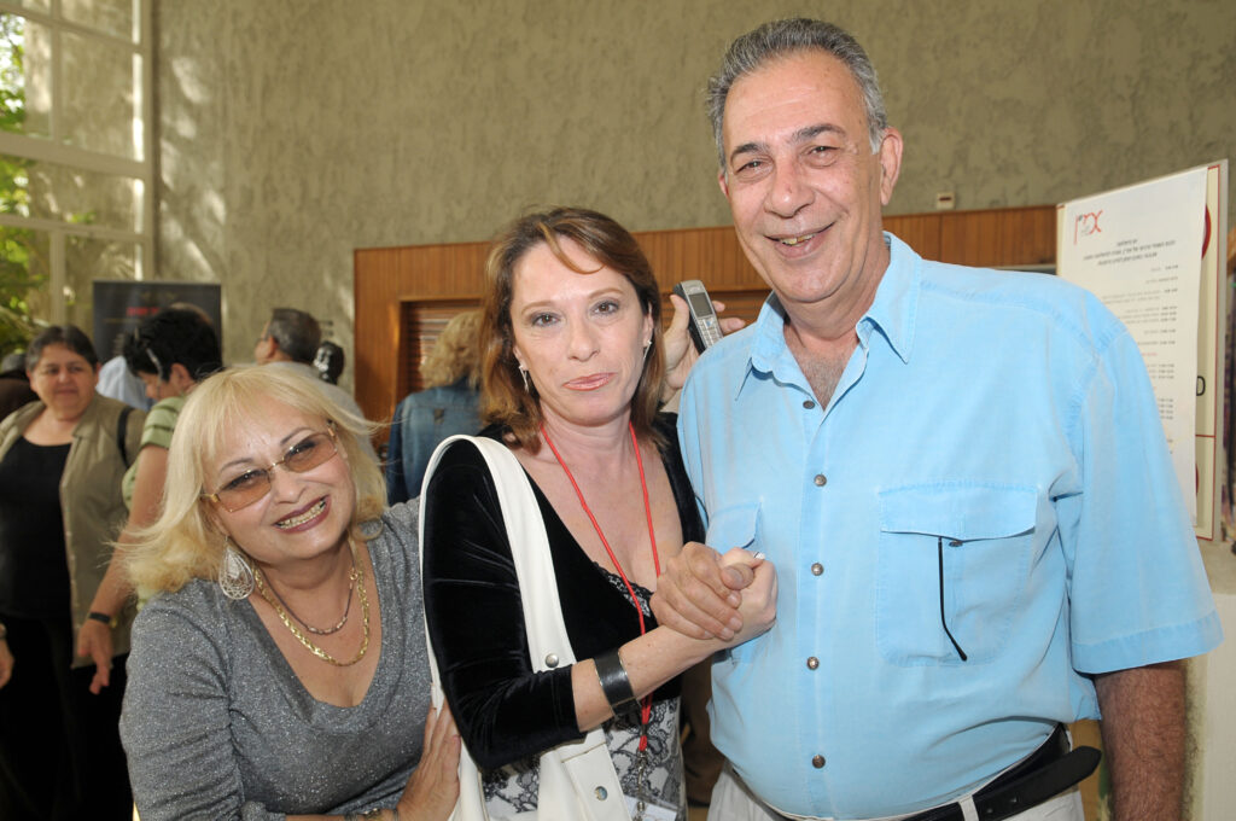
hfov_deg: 57.3
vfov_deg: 39.9
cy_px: 410
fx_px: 1132
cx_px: 618
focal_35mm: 33
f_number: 5
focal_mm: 22
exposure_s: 1/125
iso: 200
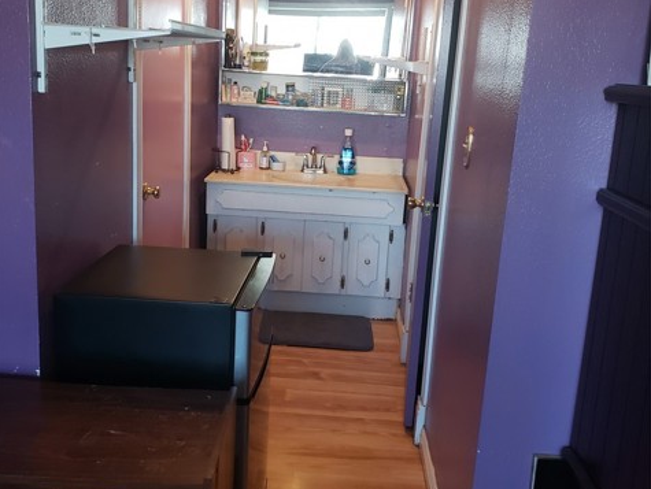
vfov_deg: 40.5
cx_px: 323
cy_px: 192
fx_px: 659
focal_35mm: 35
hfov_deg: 52.6
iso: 320
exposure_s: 1/60
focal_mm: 4.3
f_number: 2.4
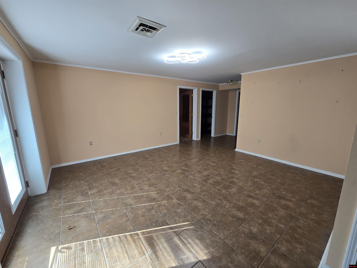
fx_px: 134
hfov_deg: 106.2
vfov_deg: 89.9
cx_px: 178
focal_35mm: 13
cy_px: 134
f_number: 2.2
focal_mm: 2.2
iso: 125
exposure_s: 1/60
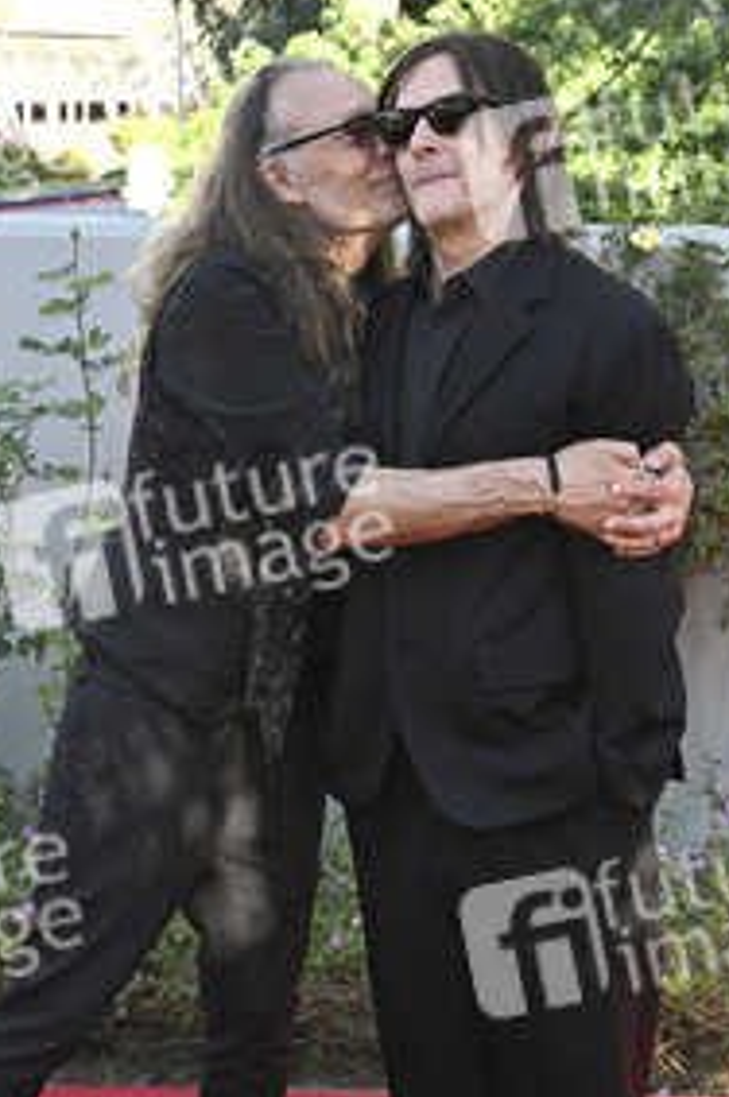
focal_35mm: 58
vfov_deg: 34.2
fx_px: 1766
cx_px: 306
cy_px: 733
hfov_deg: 23.3
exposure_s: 1/320
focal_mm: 41
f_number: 5.6
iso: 640
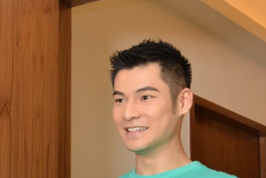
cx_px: 94
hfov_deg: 17.6
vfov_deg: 11.6
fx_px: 857
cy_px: 207
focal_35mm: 116
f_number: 6.3
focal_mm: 48
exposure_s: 1/160
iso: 200
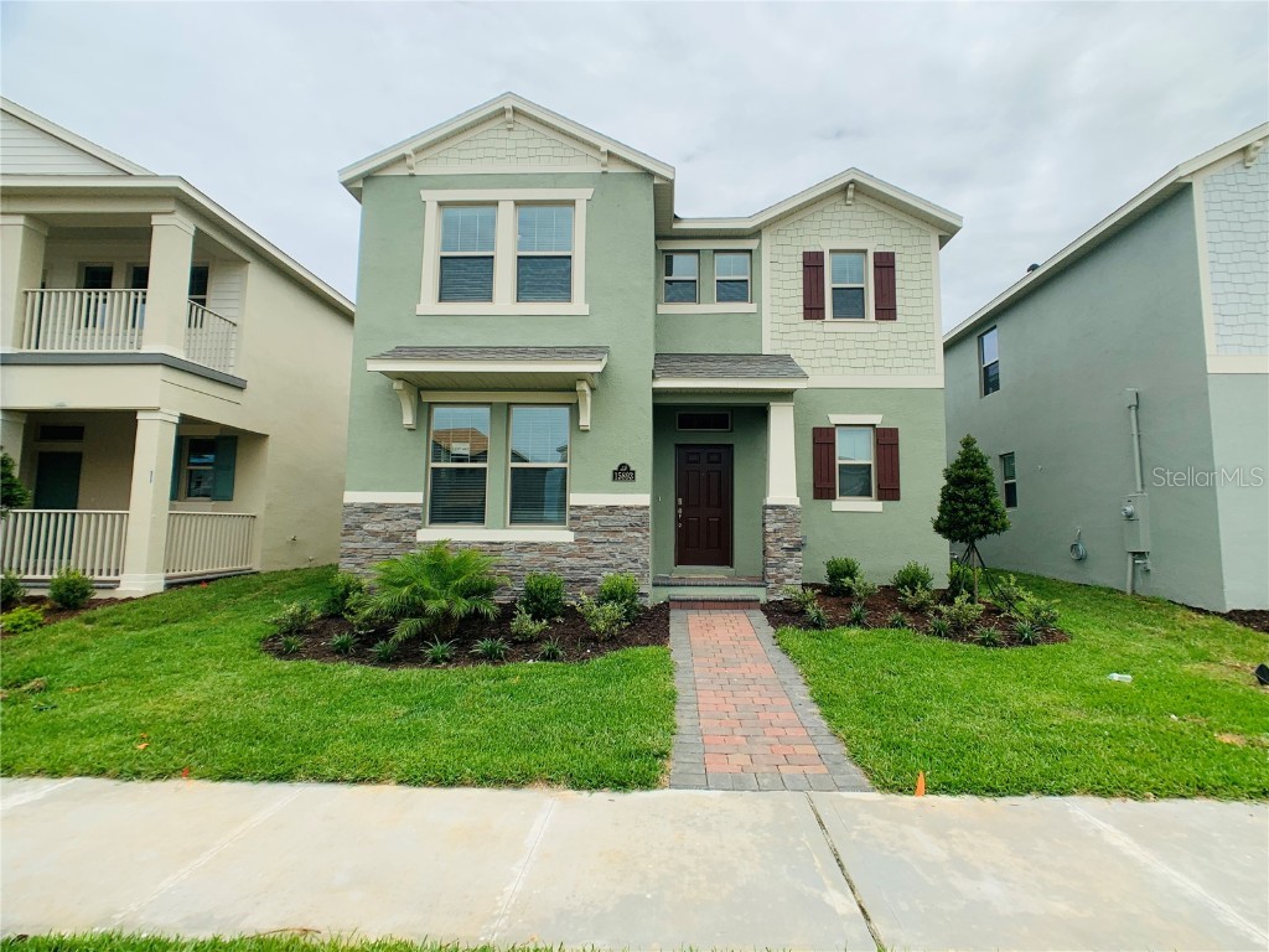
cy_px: 476
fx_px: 953
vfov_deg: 53.1
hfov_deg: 67.3
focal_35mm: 26
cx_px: 634
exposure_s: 1/3289
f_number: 1.8
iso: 25
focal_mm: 4.25
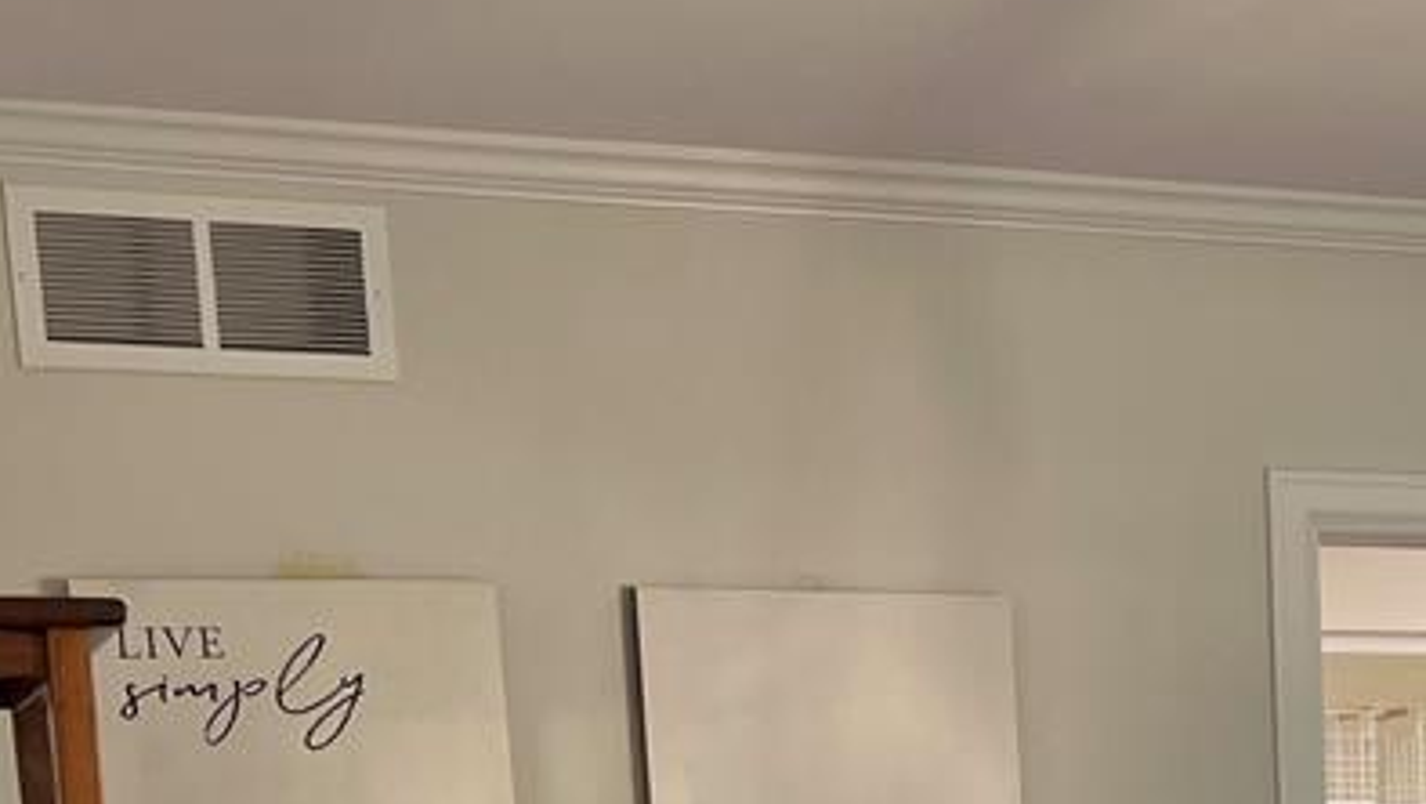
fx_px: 3480
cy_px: 1507
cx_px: 1495
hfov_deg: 22.1
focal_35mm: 92
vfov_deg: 12.0
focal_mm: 5.7
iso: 125
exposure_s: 1/120
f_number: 1.5
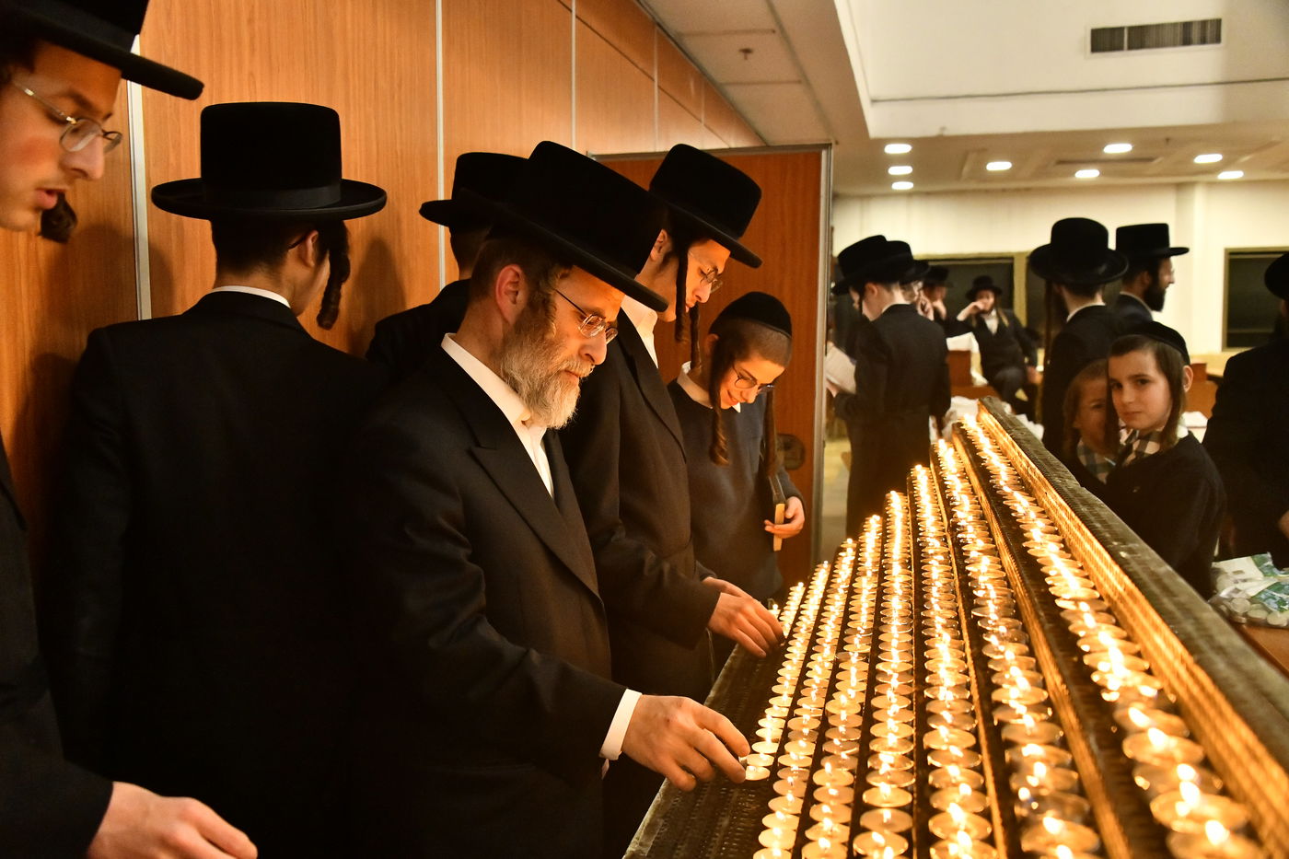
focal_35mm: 32
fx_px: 1146
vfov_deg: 41.1
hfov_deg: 58.7
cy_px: 430
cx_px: 644
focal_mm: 32
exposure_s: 1/200
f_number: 5.6
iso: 5000
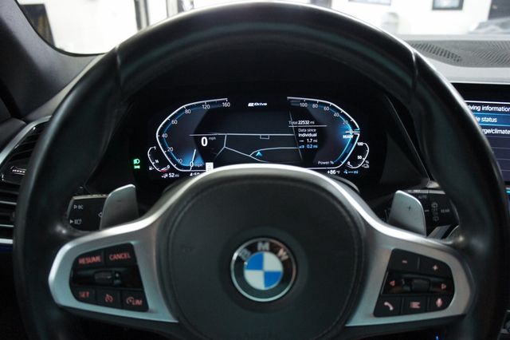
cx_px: 255
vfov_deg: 47.9
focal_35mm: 27
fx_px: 382
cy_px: 170
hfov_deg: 67.4
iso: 1600
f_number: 3.5
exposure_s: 1/30
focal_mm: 18
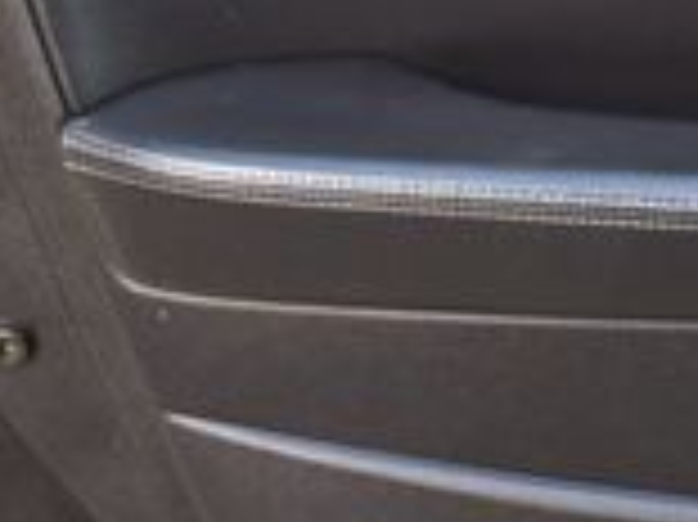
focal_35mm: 143
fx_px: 2881
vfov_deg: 10.2
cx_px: 1072
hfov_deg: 13.0
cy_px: -94
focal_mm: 24
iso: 400
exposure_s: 1/15
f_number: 6.3
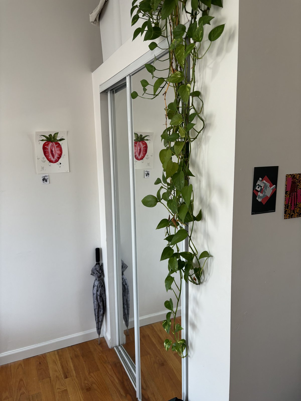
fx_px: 301
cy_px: 200
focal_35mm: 26
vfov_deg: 67.3
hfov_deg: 53.1
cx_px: 150
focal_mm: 5.96
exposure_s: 1/120
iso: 100
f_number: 1.6
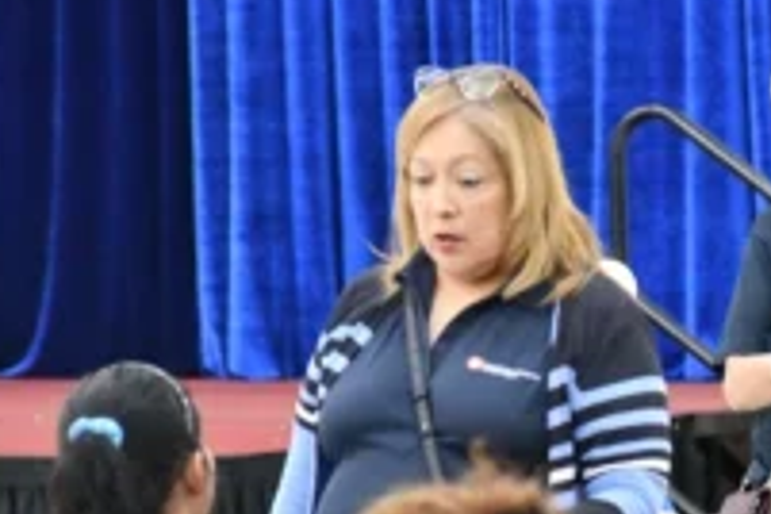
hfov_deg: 4.3
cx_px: 556
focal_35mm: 478
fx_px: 10236
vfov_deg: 2.9
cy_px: 389
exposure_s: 1/250
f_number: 6.3
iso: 20000
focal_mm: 160
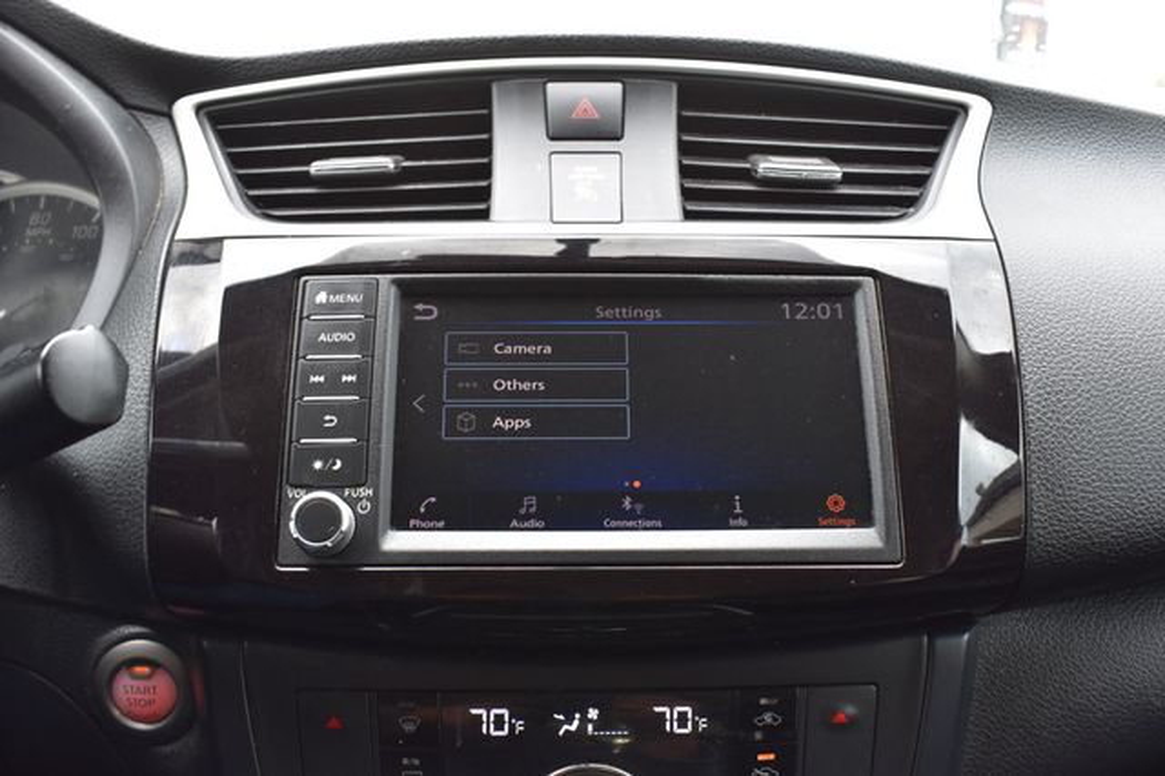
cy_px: 388
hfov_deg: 57.2
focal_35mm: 33
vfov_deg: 39.9
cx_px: 582
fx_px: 1067
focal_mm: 22
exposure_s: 1/40
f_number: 7.1
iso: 400
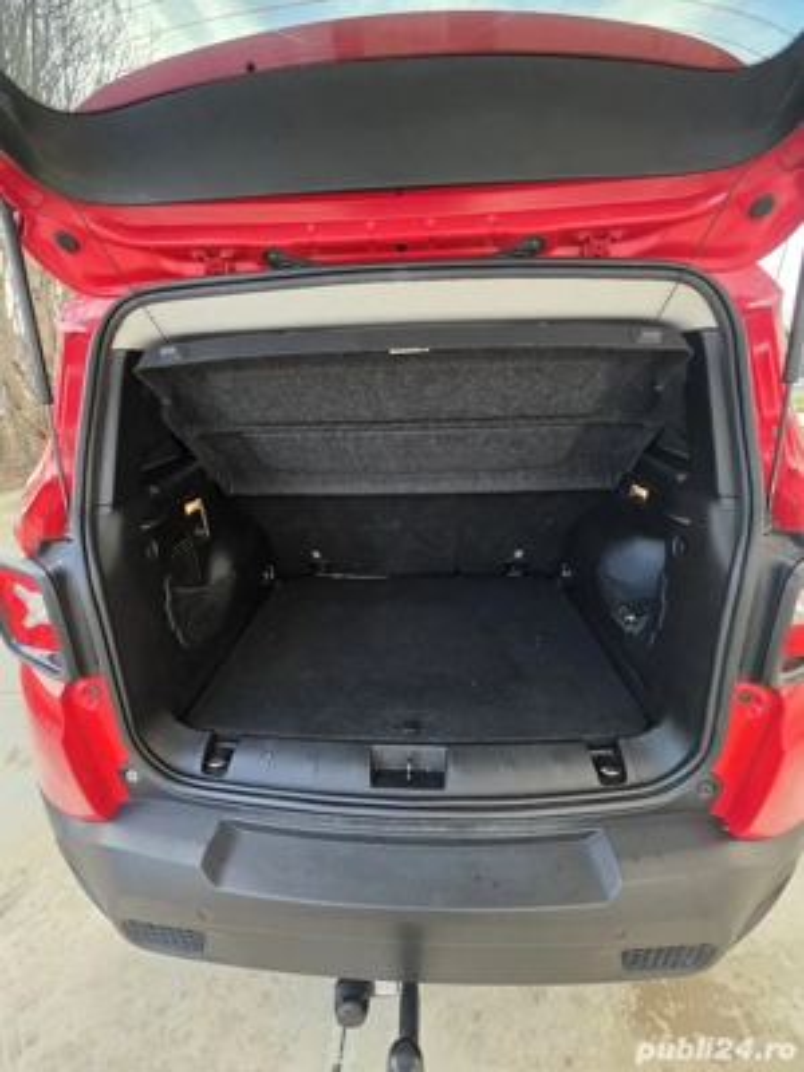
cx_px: 402
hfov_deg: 89.9
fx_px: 403
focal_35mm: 13
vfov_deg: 106.2
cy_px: 536
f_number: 1.9
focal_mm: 2.2
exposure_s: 1/370
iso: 400
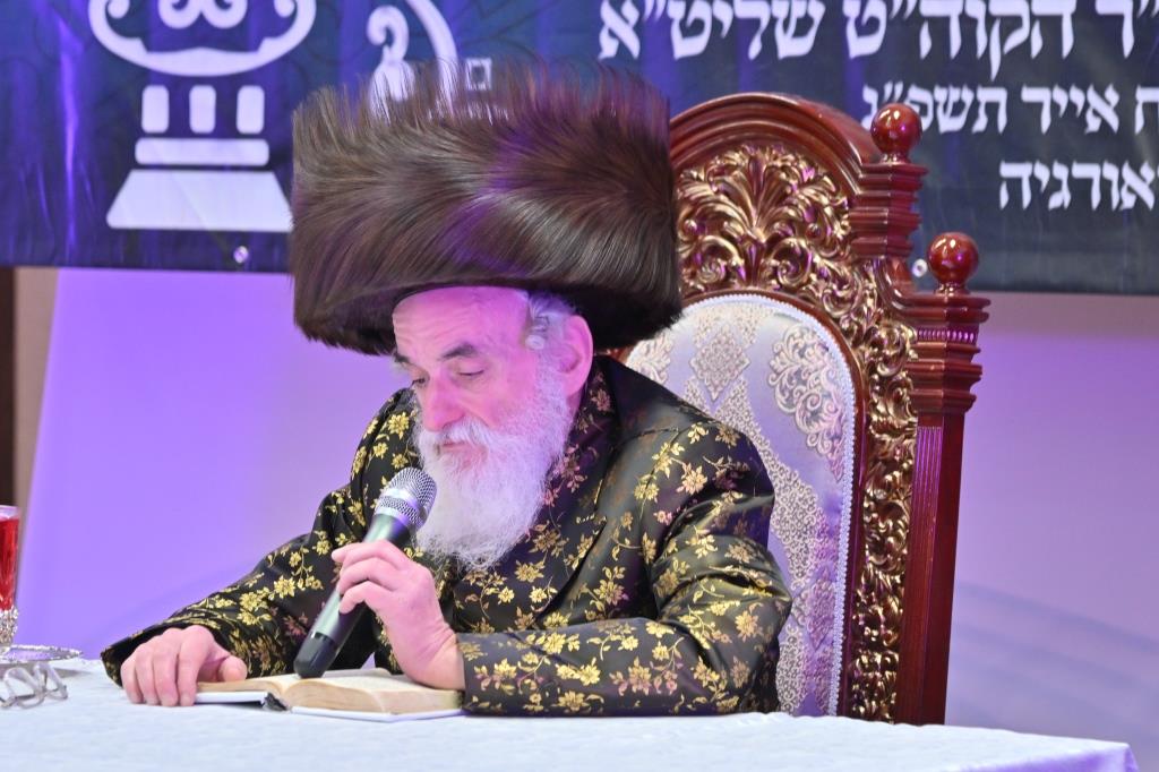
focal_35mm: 180
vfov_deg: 7.6
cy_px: 386
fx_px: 5793
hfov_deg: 11.4
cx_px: 580
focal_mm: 120
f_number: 4.5
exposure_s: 1/125
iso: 640
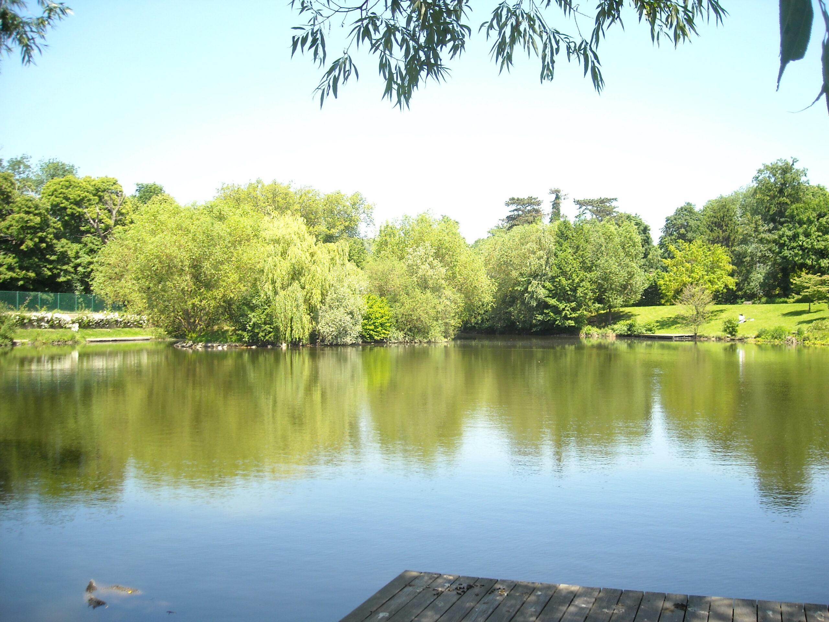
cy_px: 311
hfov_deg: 52.6
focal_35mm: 35
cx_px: 414
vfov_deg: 40.7
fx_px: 838
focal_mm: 5.7
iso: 64
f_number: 2.8
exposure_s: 1/272
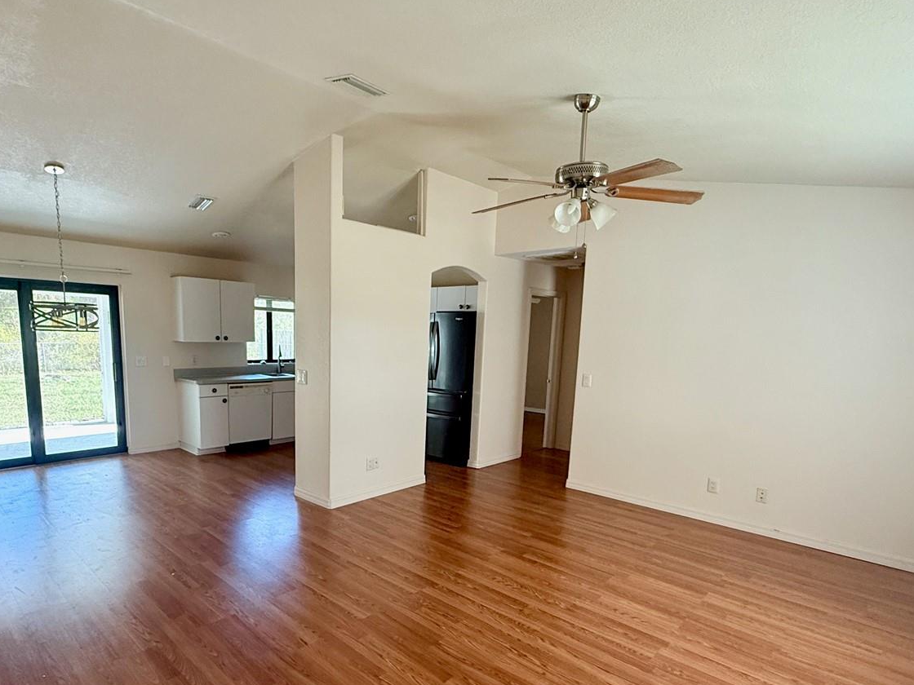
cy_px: 415
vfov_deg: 65.3
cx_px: 397
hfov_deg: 81.3
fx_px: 528
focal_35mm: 20
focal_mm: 2.22
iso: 250
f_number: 2.2
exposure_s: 1/99
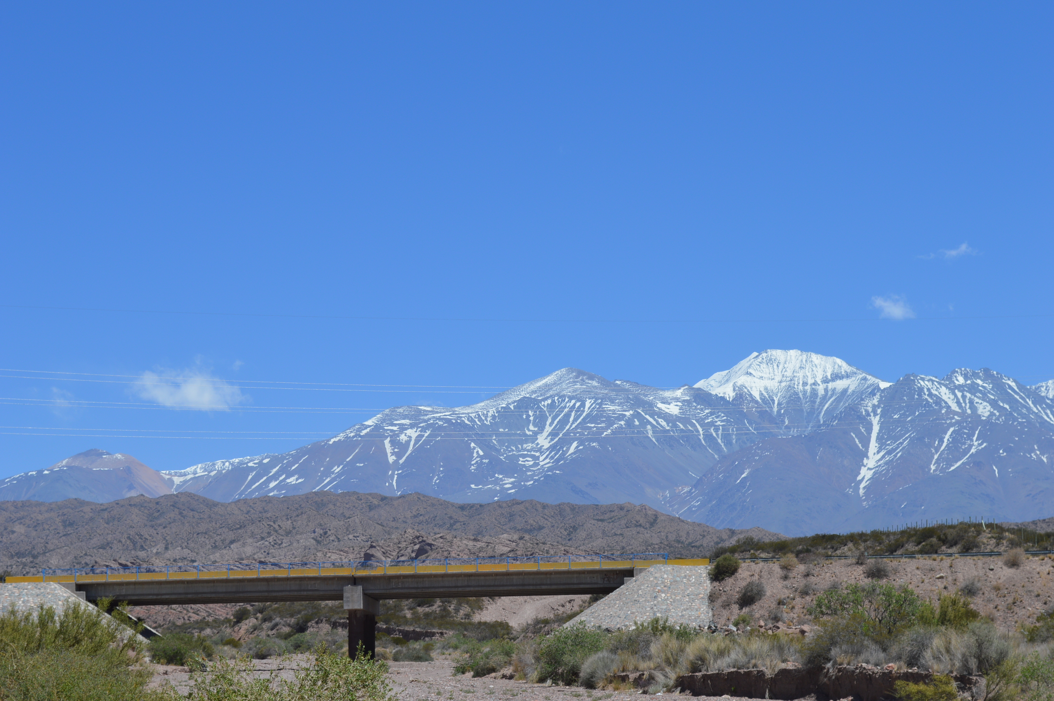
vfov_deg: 16.5
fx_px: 2413
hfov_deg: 24.6
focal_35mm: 82
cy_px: 350
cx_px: 527
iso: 100
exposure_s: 1/320
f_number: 9
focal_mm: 55
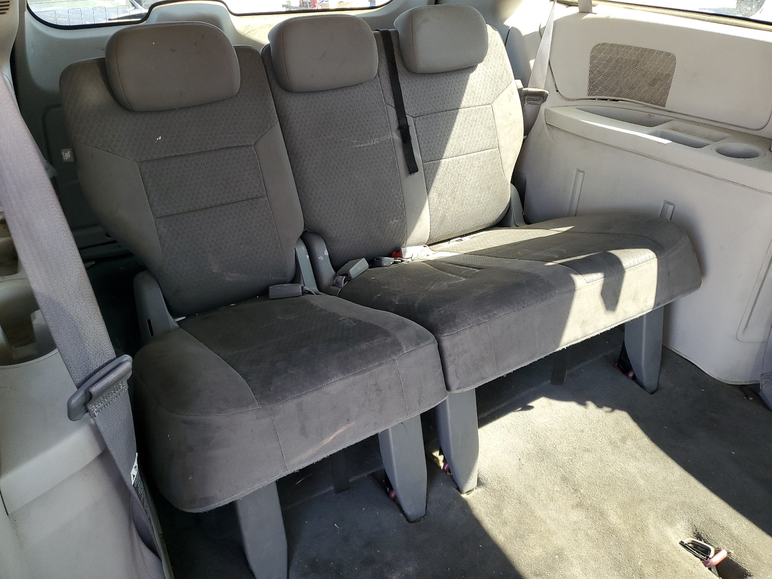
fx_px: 580
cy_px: 290
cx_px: 386
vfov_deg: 53.1
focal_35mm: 26
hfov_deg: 67.3
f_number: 1.5
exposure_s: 1/120
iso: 82
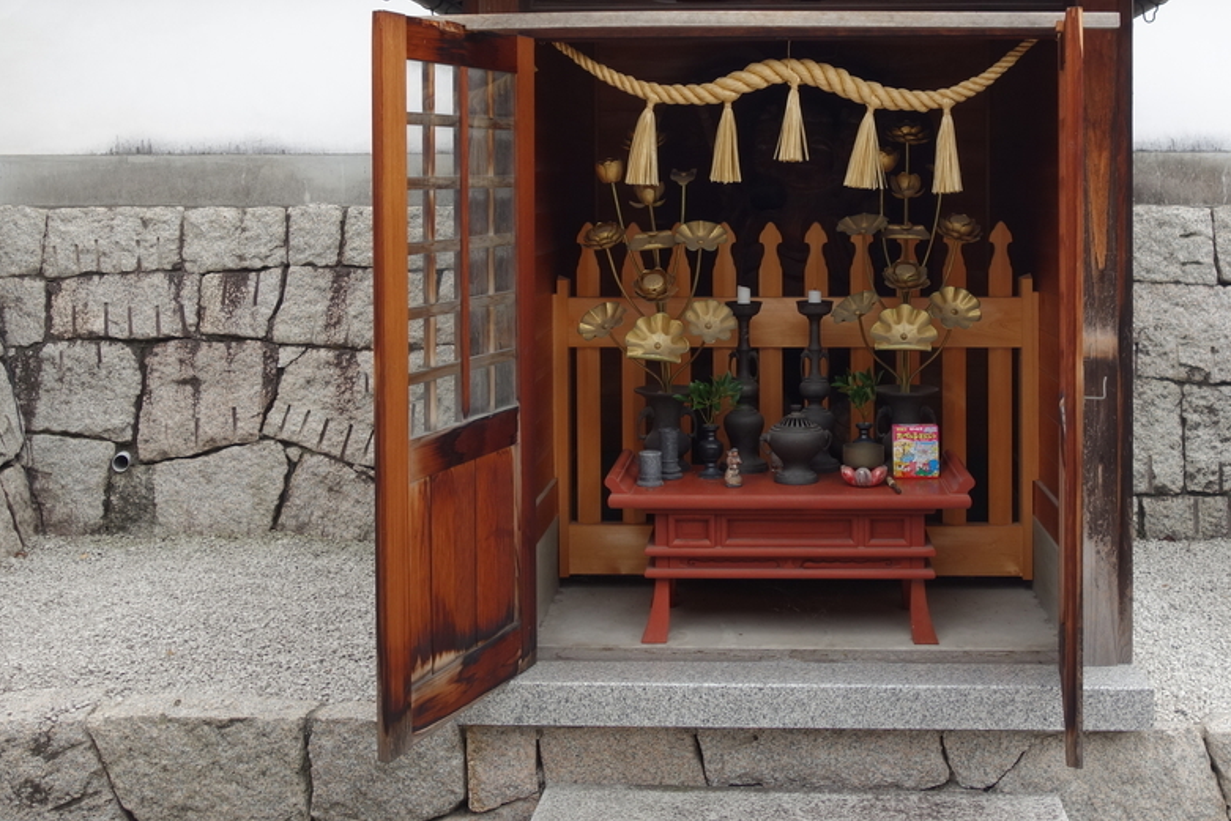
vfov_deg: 30.6
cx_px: 730
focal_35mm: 43
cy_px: 199
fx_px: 1471
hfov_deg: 45.2
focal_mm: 10.4
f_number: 4.5
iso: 125
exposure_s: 1/100
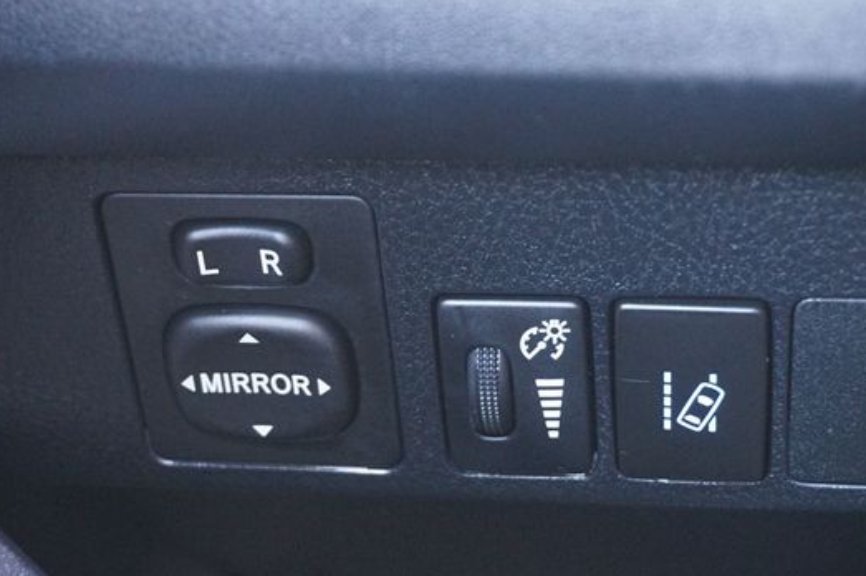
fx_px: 1722
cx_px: 454
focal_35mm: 72
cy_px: 298
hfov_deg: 28.2
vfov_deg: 19.0
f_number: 5.6
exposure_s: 1/10
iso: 3200
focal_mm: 39
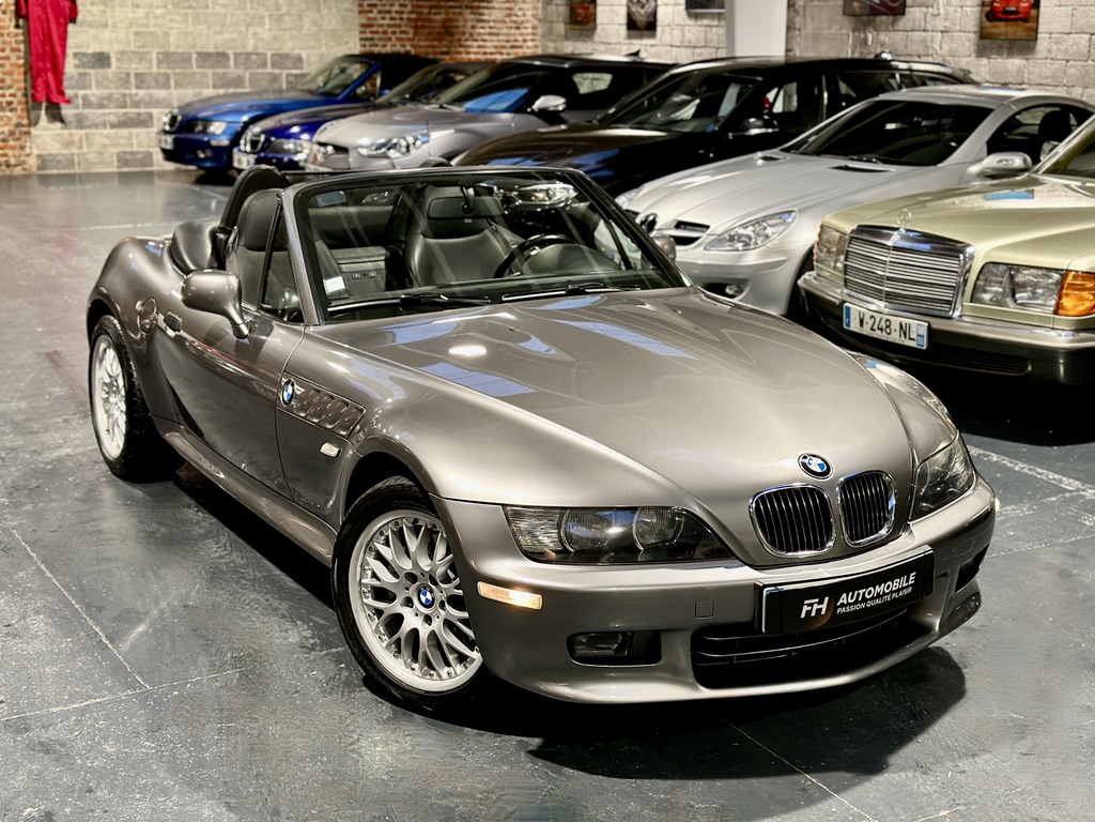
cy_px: 411
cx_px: 548
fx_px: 1518
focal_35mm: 48
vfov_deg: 30.3
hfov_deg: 39.7
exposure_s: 1/48
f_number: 1.78
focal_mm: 6.86
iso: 400
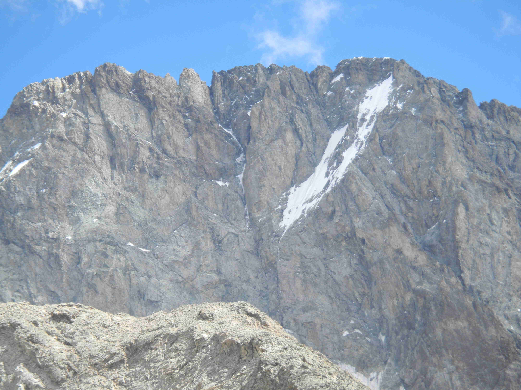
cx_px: 260
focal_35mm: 140
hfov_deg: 14.1
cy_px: 195
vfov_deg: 10.6
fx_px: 2107
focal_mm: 25
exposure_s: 1/129
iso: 80
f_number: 5.8
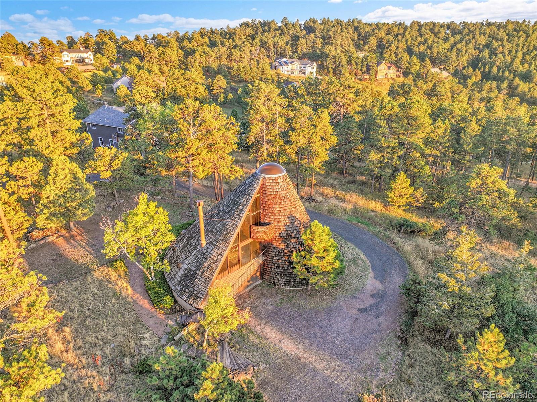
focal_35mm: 24
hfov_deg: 71.6
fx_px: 372
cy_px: 201
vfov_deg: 56.8
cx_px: 268
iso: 290
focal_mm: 12.29
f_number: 2.8
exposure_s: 1/400
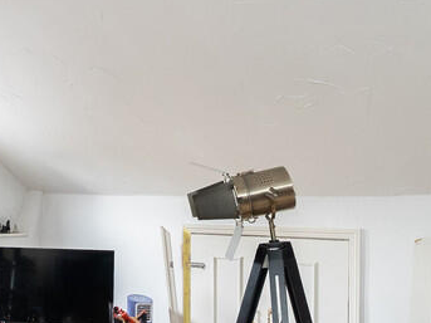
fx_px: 573
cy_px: 254
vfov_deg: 30.8
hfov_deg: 34.3
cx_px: -68
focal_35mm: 46
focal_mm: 16
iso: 2000
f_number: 7.1
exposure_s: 1/40
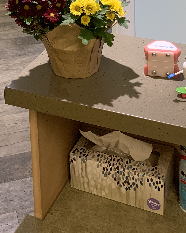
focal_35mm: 63
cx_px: 73
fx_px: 434
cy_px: -53
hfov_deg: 24.2
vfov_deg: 26.4
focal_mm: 4.25
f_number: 1.8
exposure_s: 1/60
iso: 80
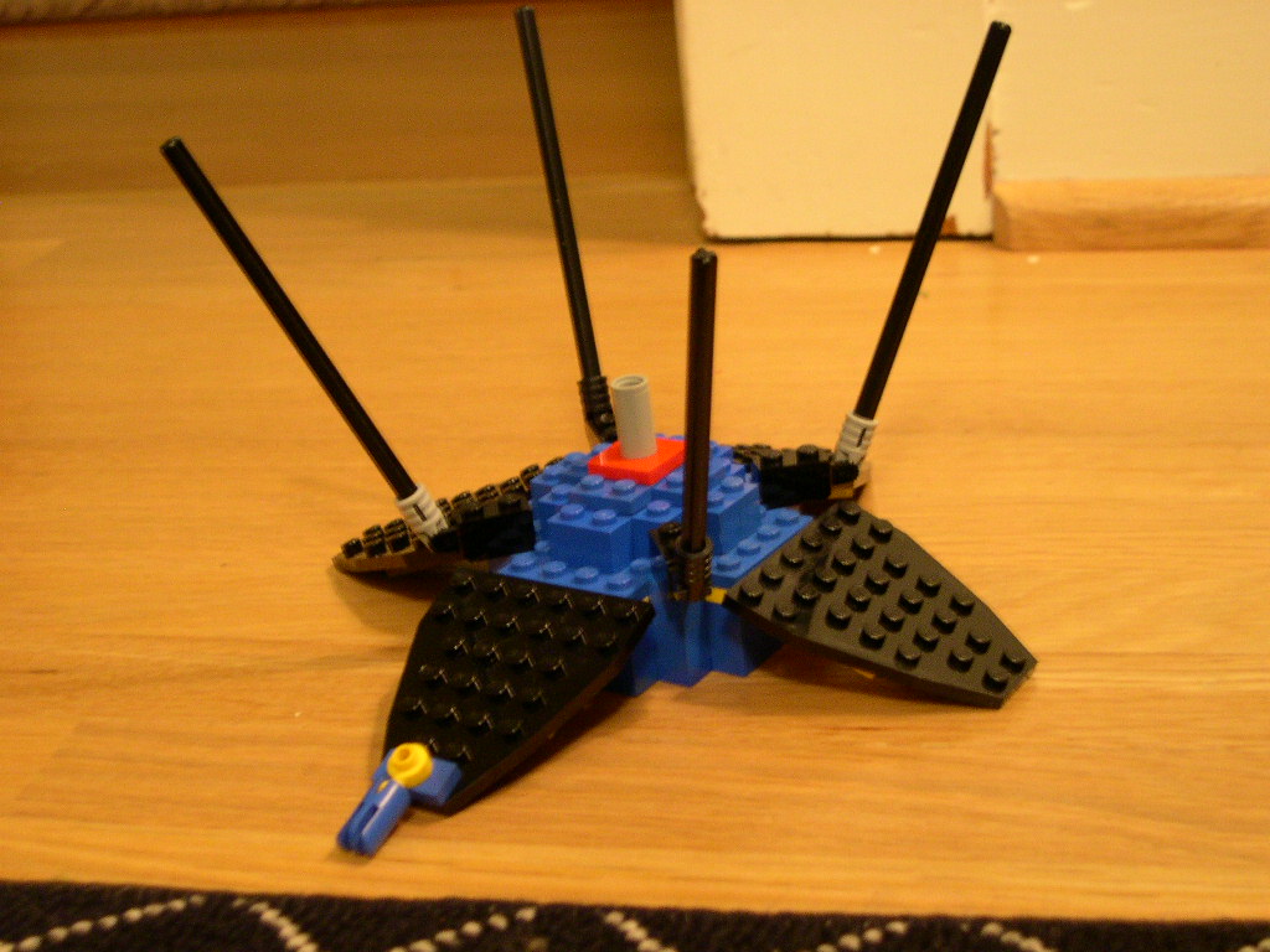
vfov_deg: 25.7
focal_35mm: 57
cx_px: 635
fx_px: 2091
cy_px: 476
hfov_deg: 33.8
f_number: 3.4
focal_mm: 12.2
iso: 400
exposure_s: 1/1.2
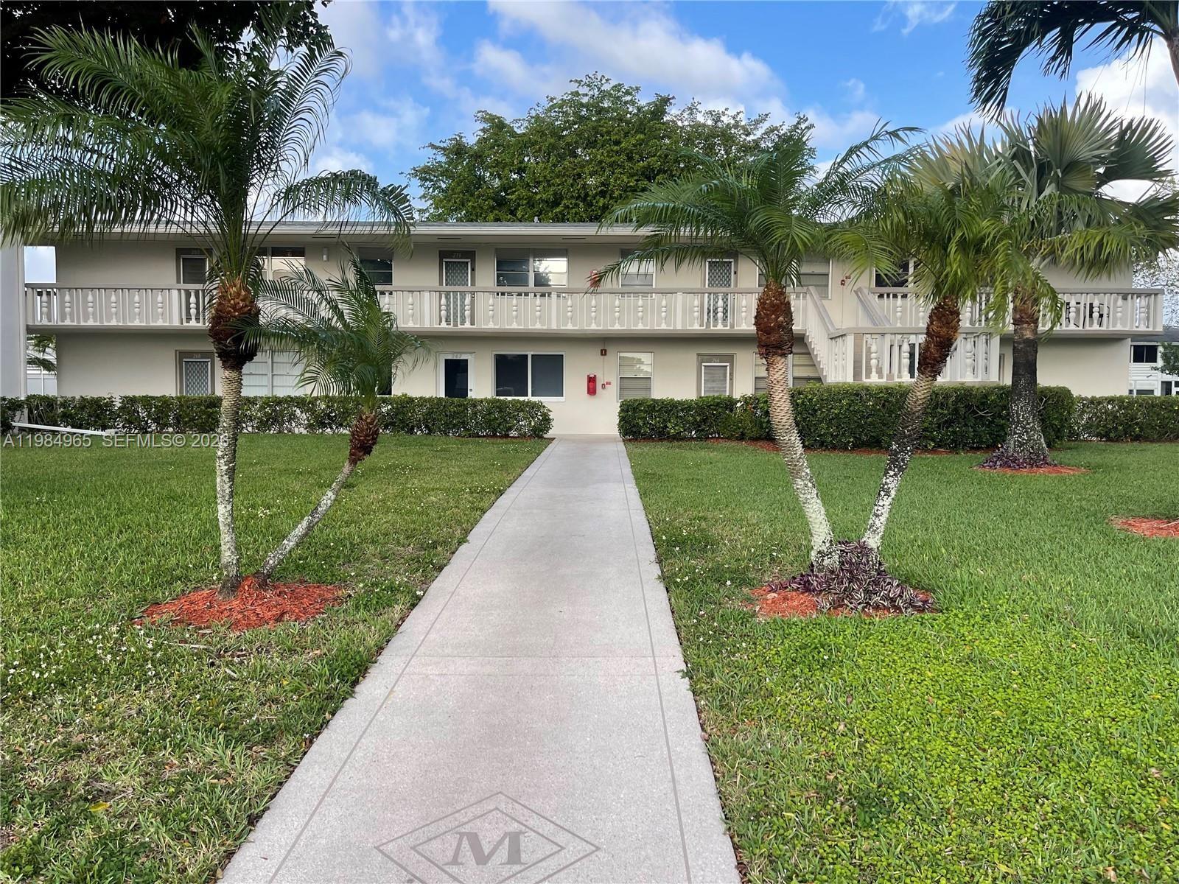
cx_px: 590
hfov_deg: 69.4
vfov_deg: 54.9
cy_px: 442
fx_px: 851
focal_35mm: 25
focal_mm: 5.1
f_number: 1.6
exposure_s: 1/818
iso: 32
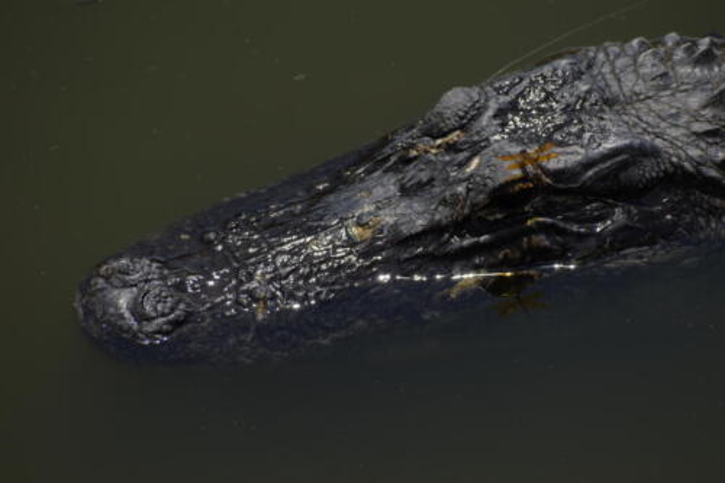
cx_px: 362
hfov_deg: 4.6
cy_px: 242
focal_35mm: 450
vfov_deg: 3.1
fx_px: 9059
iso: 400
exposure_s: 1/1250
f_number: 8
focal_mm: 300
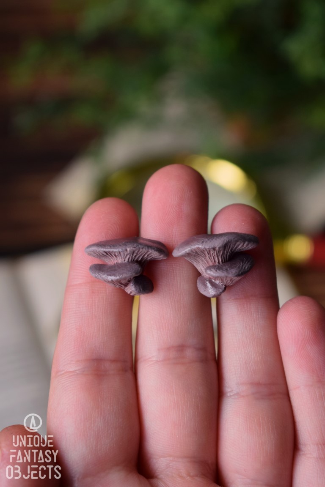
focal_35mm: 82
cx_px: 162
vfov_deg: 24.6
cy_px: 244
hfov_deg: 16.6
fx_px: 1117
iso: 720
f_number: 5.6
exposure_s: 1/60
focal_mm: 55
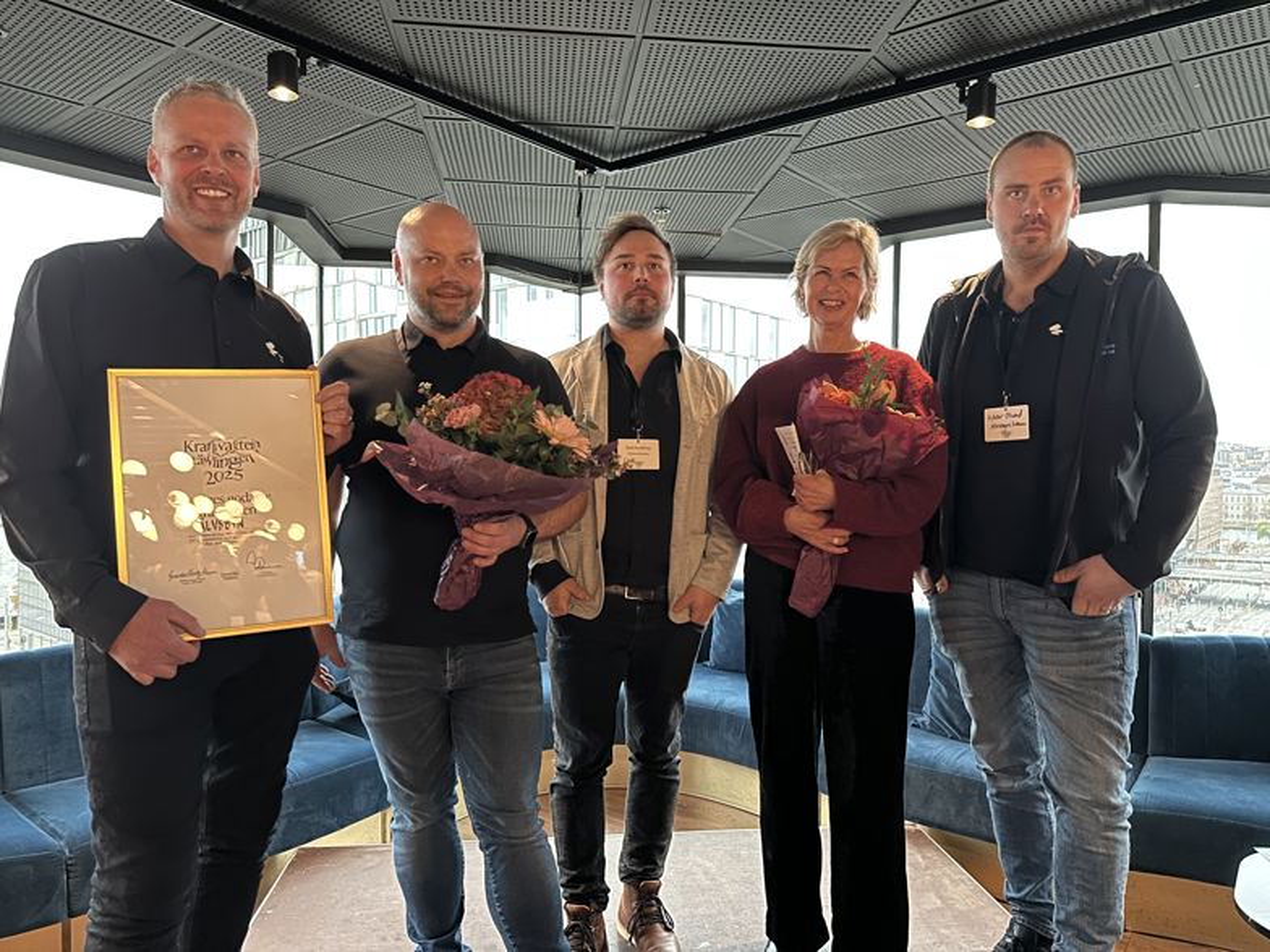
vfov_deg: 56.8
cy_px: 476
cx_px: 635
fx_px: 881
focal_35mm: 24
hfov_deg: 71.6
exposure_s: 1/23
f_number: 1.78
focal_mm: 6.86
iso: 2000
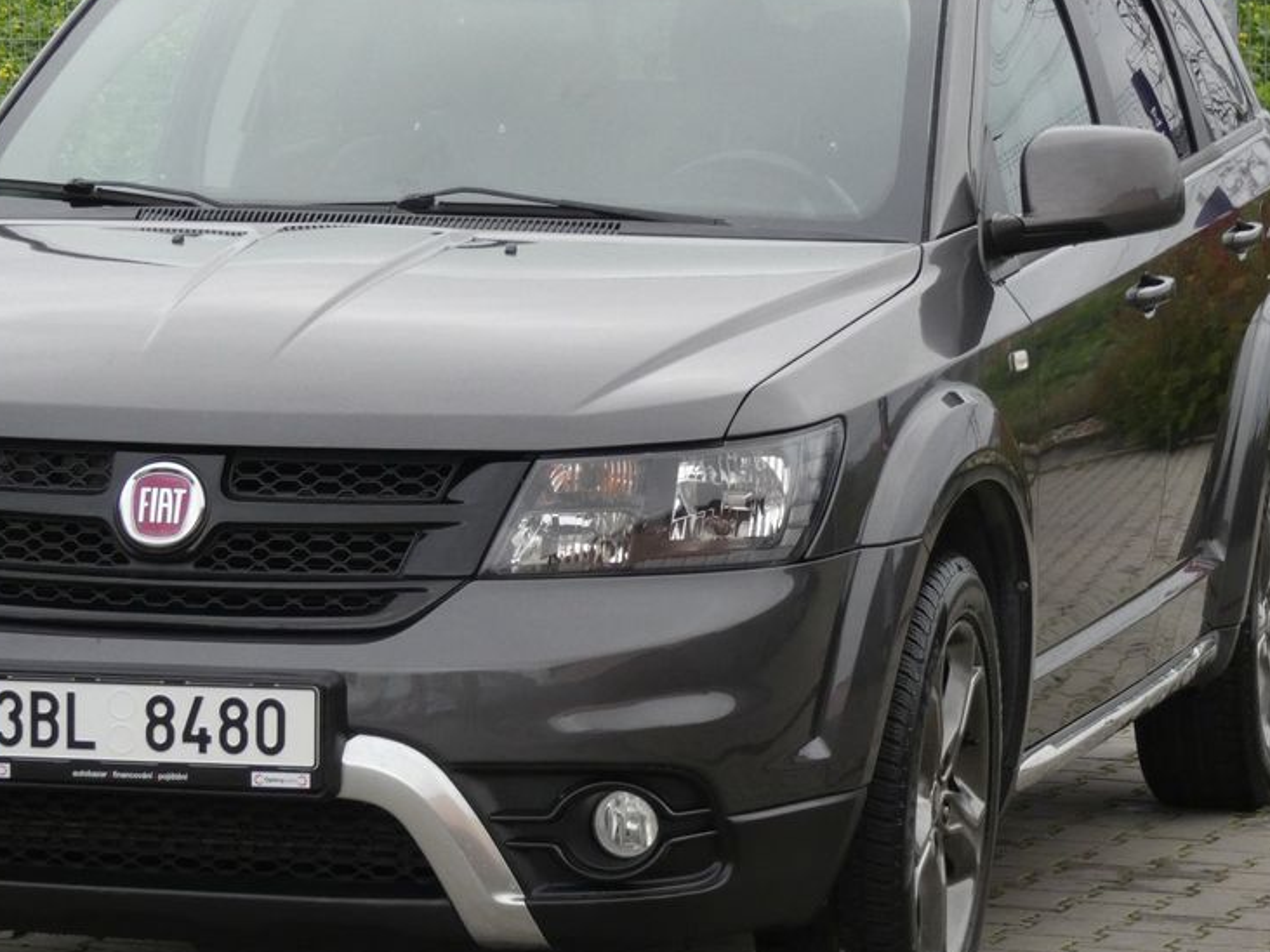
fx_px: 6786
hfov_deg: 10.7
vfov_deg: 8.0
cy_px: 478
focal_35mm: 185
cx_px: 478
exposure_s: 1/80
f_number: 5.6
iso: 250
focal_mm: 23.7
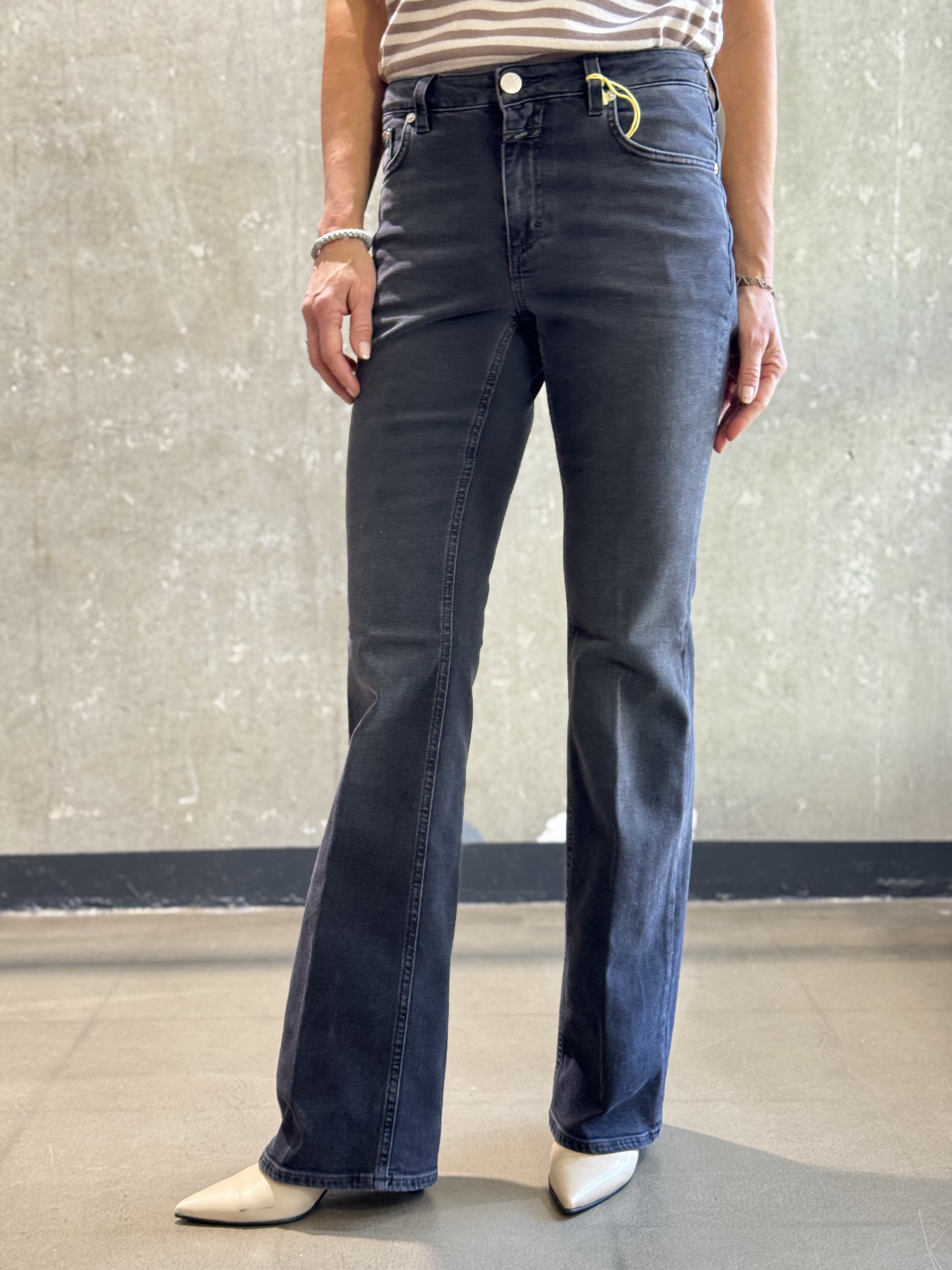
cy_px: 635
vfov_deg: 39.7
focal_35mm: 48
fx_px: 1760
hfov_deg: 30.3
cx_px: 476
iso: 100
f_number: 1.78
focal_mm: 6.76
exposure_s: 1/50
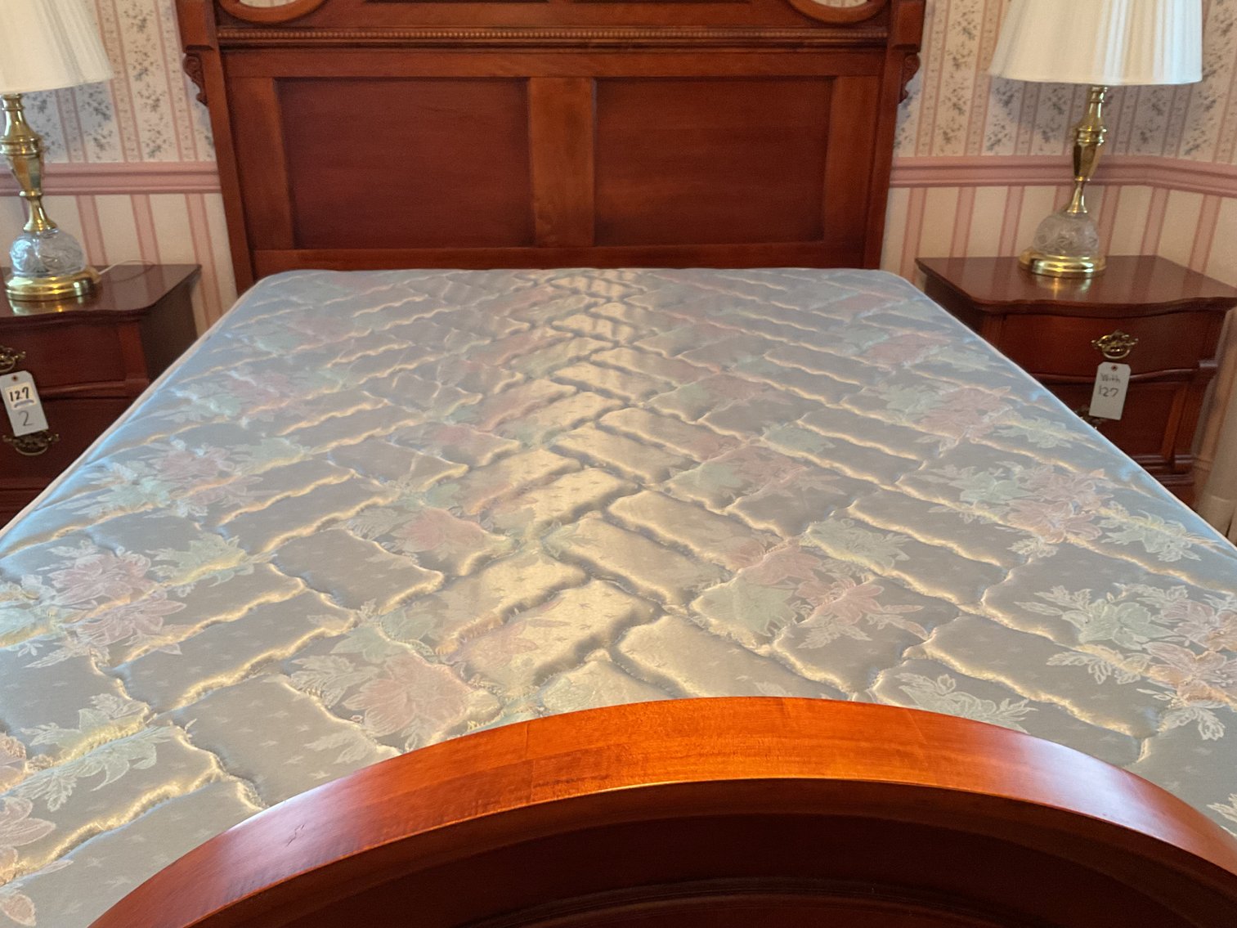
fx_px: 1036
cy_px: 464
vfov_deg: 48.2
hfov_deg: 61.7
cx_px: 618
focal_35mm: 29
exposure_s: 1/60
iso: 200
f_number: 1.8
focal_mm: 3
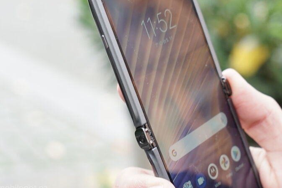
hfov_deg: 37.3
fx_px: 415
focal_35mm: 53
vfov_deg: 25.4
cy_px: 66
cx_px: 175
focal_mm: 37
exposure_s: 1/80
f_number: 4.5
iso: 400
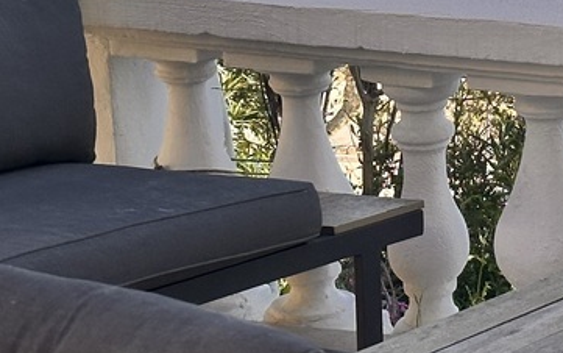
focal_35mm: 169
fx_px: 2594
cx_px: 546
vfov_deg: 7.7
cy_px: -34
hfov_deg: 12.3
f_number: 1.78
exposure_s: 1/2304
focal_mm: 6.86
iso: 64
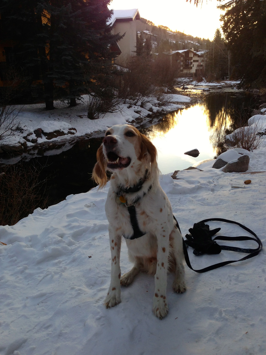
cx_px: 133
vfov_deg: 55.4
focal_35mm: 33
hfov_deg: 42.9
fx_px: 338
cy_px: 178
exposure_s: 1/120
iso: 50
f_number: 2.4
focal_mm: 4.13
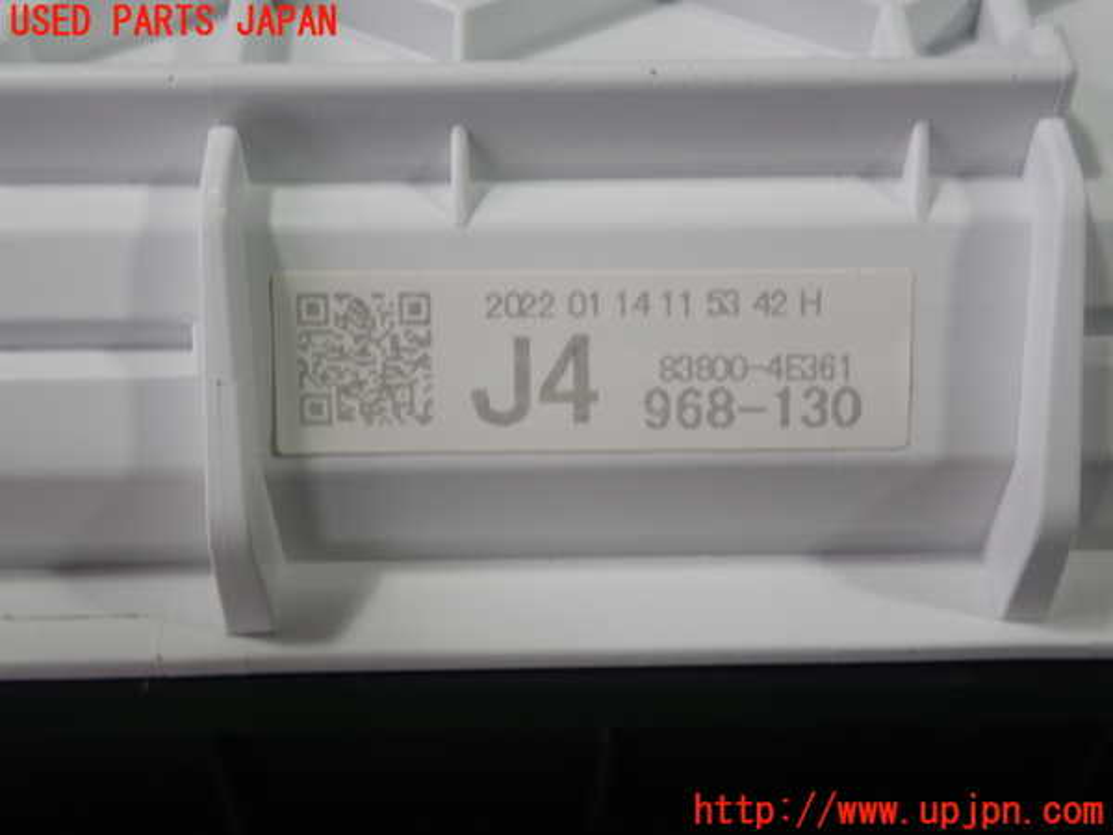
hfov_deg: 38.9
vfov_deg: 29.7
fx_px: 1575
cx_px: 556
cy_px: 418
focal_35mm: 49
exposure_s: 1/80
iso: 200
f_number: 3.2
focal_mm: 8.99
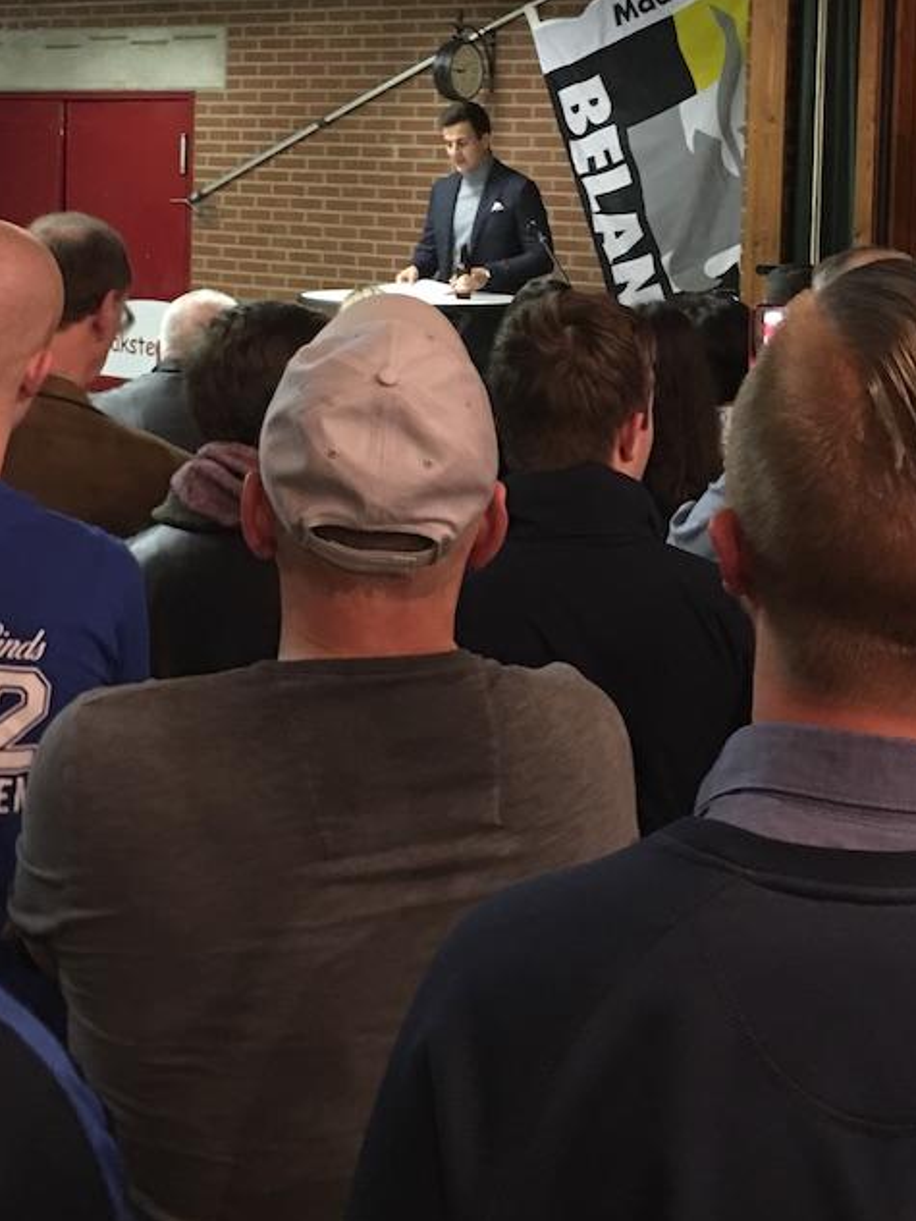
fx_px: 1940
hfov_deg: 26.5
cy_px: 258
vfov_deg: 34.0
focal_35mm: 55
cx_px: 575
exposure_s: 1/4
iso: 100
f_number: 2.2
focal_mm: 4.15
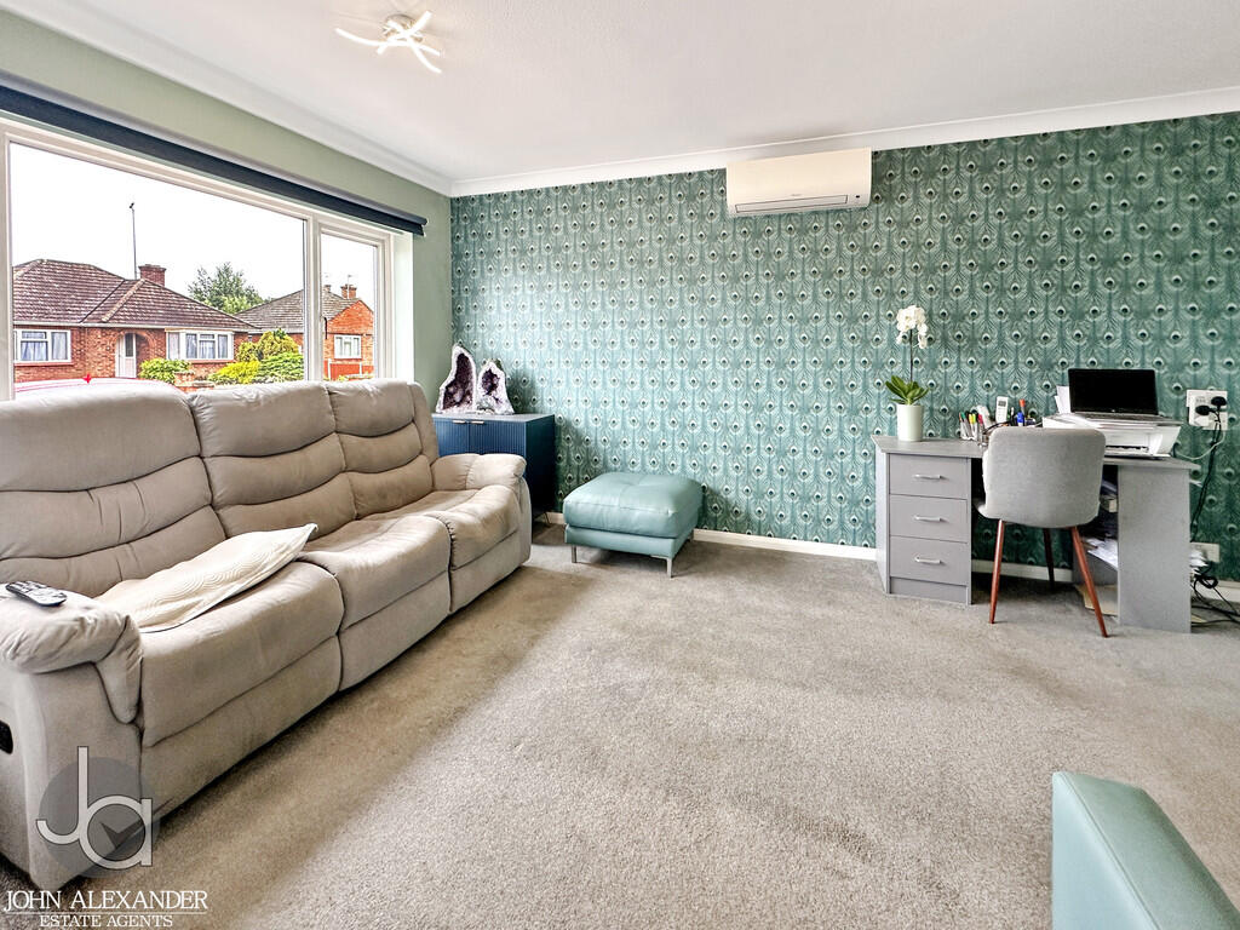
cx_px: 620
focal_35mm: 14
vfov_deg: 85.7
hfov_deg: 102.1
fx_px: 502
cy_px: 465
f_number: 2.2
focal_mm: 2.22
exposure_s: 1/99
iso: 125
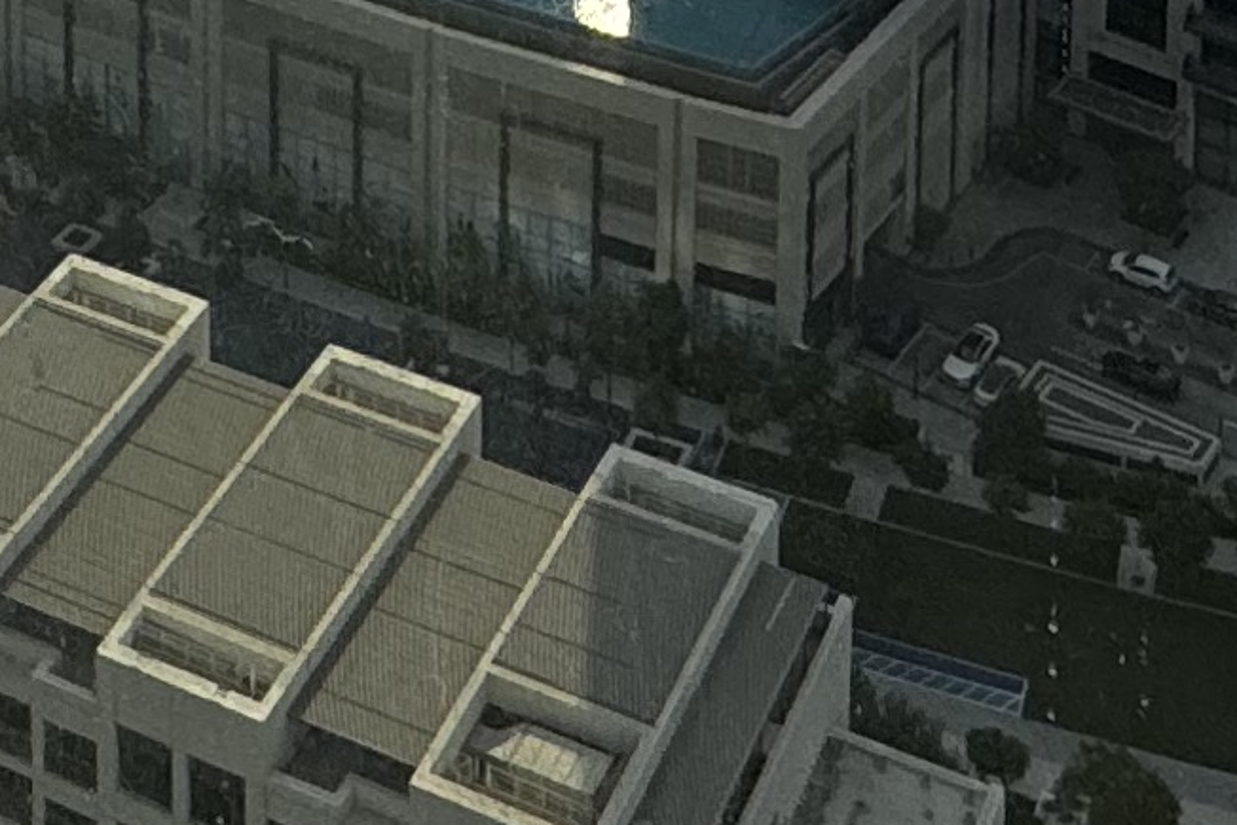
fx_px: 3093
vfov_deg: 11.7
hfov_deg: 22.4
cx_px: 319
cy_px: -1288
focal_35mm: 90
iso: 40
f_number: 2.2
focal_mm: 2.22
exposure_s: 1/3906
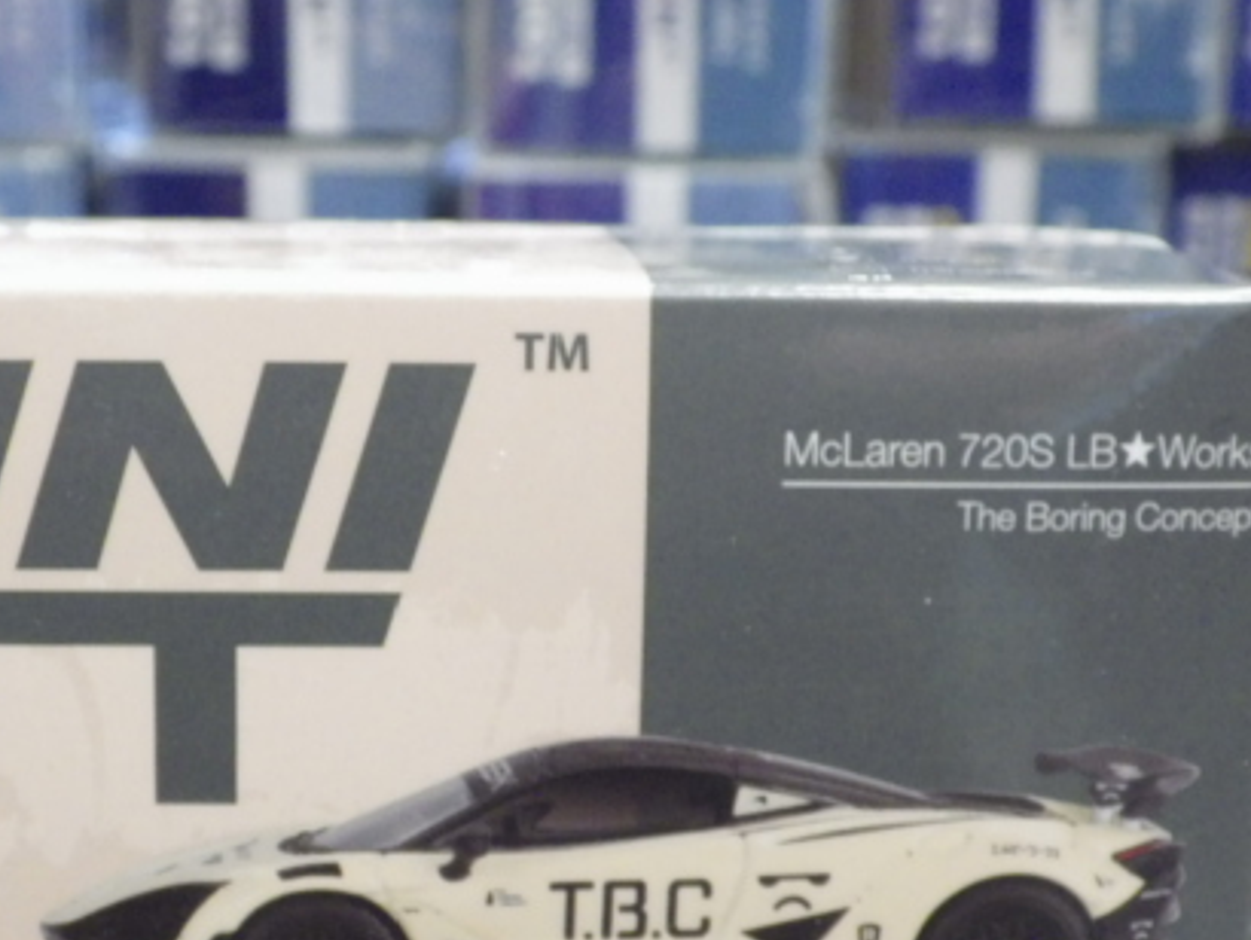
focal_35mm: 78
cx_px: 397
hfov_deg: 24.9
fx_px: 2821
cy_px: 650
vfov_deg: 18.8
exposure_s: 1/25
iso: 800
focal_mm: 9
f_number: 3.8
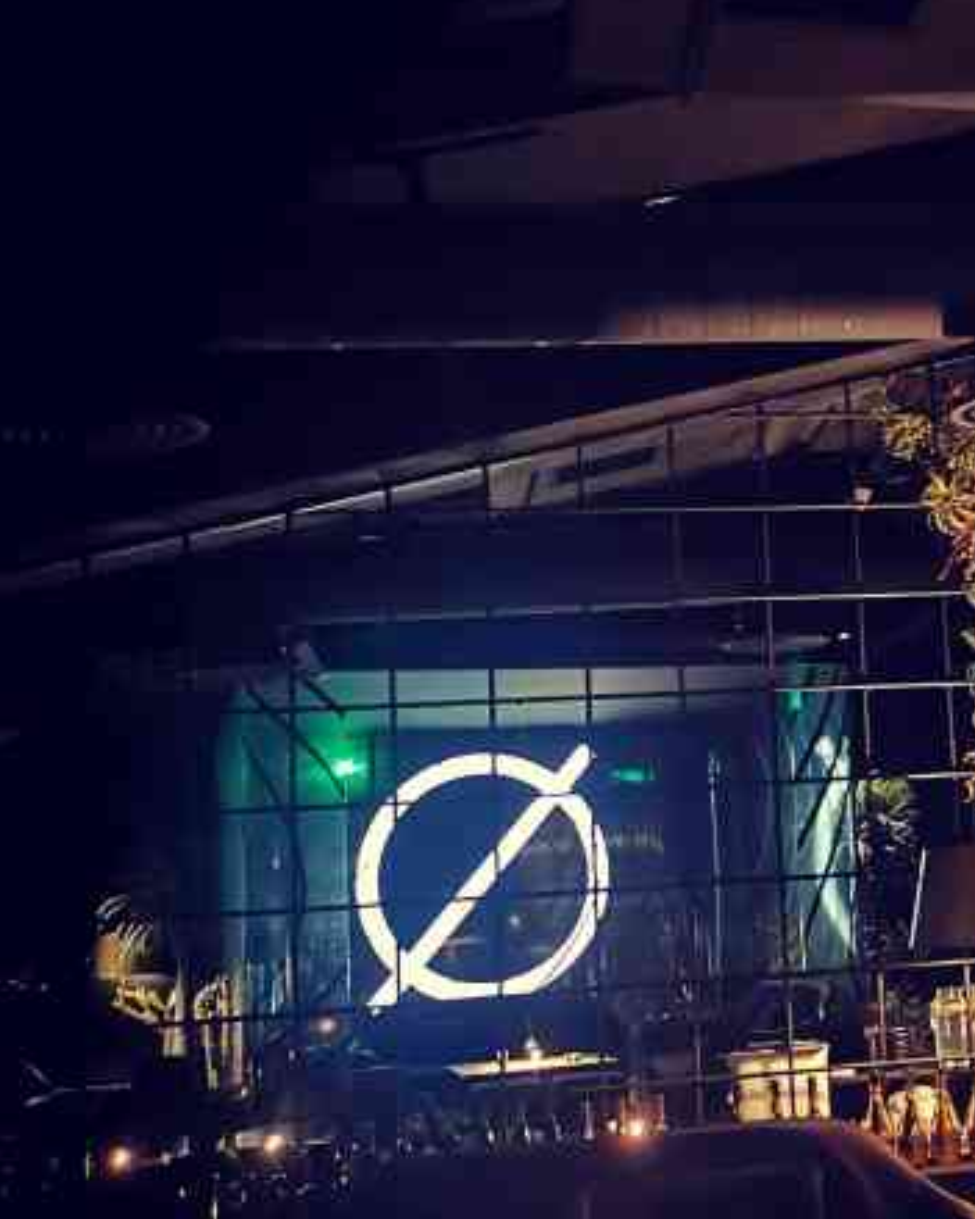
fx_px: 2021
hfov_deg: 25.8
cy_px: 610
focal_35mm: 56
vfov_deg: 33.6
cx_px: 969
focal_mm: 5.58
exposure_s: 1/20
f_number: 1.8
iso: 2500
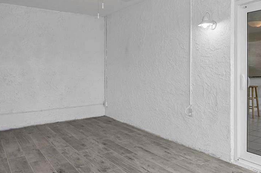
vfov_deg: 42.1
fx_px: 225
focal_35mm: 31
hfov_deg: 58.5
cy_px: 70
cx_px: 180
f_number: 8
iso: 160
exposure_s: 1/80
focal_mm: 14
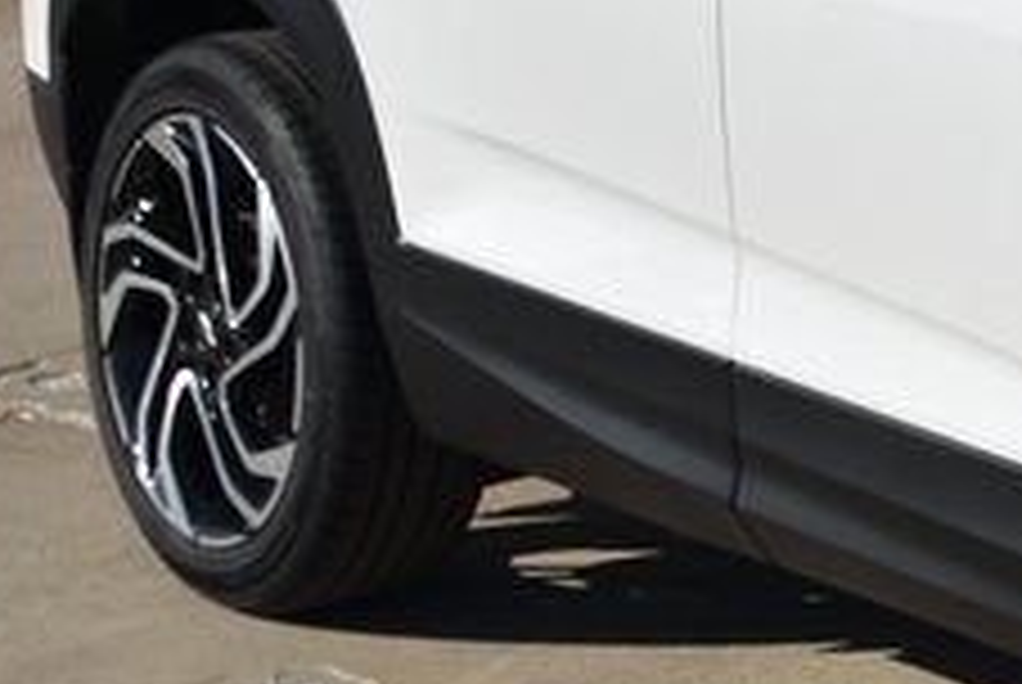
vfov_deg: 8.5
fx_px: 4605
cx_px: 1808
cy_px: 90
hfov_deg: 11.8
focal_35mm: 162
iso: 100
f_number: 4.5
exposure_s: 1/1250
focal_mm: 24
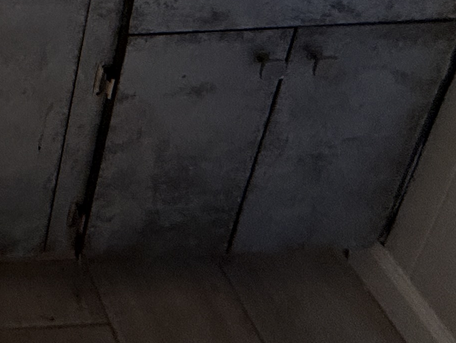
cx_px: -258
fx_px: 817
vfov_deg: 17.0
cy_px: -357
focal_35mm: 62
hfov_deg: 23.6
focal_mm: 2.22
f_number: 2.2
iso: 160
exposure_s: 1/60
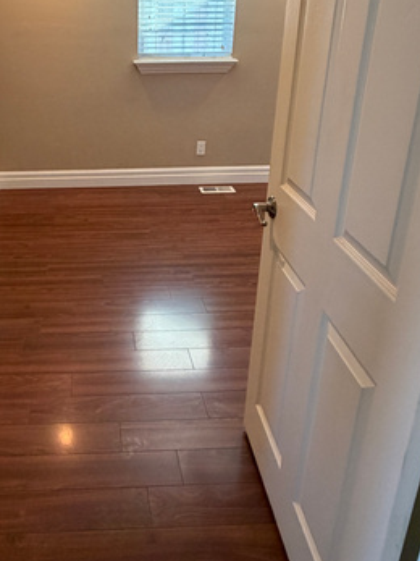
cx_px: 103
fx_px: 502
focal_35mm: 31
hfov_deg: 43.9
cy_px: 184
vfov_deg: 57.0
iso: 250
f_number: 2.2
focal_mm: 2.22
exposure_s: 1/60
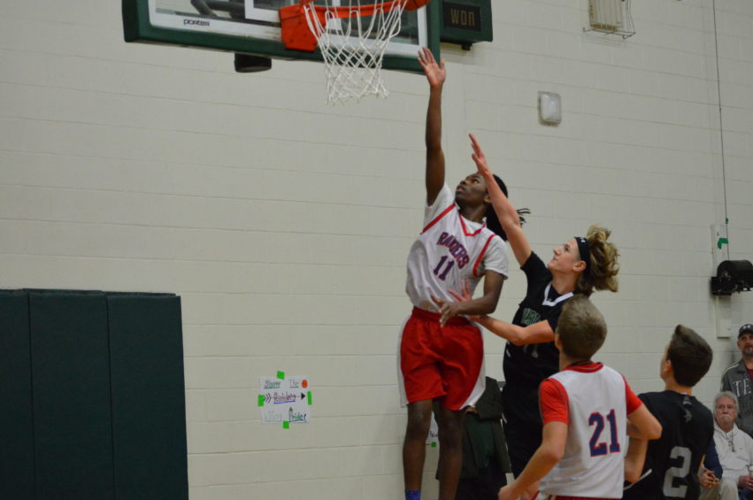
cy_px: 189
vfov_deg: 12.8
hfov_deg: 19.1
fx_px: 2228
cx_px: 479
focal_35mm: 107
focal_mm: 55
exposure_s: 1/320
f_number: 4
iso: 3200
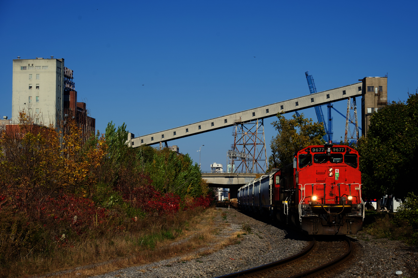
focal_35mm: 79
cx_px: 209
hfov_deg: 25.7
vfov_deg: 17.3
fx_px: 917
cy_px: 139
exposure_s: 1/800
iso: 200
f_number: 8
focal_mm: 79
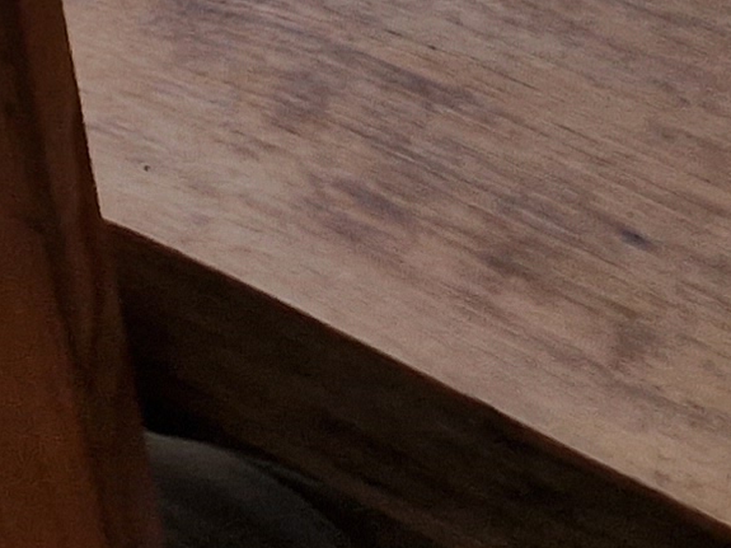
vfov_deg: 8.2
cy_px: -971
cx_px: -514
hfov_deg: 11.6
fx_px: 3378
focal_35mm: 160
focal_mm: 5.4
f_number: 1.8
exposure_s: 1/228
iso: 50
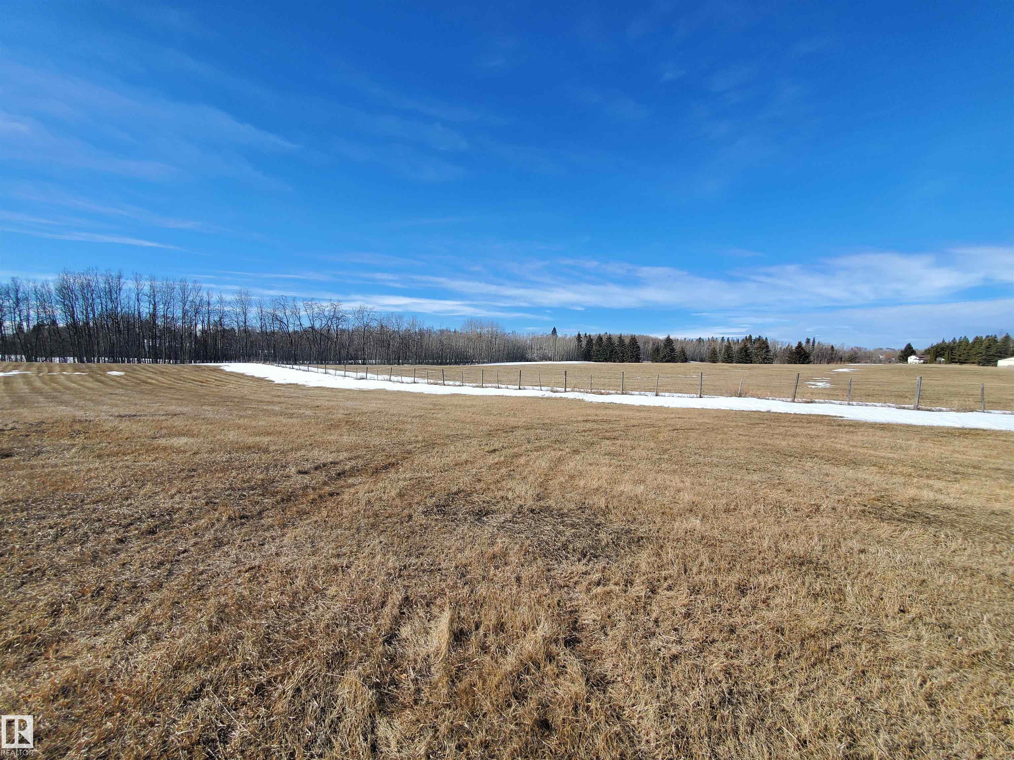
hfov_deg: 106.2
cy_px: 380
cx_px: 507
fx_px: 381
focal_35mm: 13
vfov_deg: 89.9
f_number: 2.2
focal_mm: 1.8
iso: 50
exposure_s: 1/1000
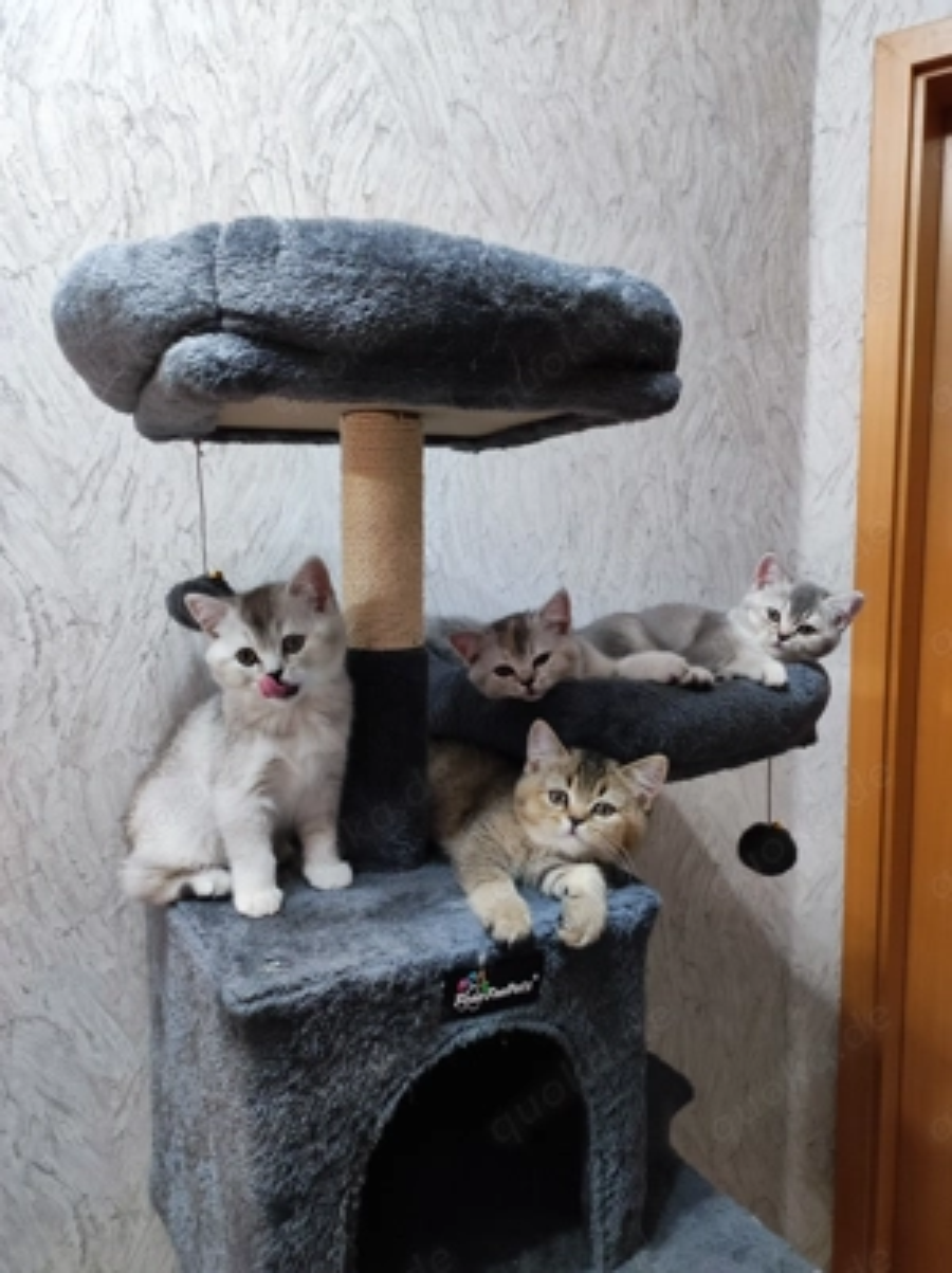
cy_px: 636
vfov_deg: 69.4
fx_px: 918
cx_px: 476
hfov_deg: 54.8
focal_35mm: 25
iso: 1166
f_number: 1.79
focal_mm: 4.7
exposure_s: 1/33
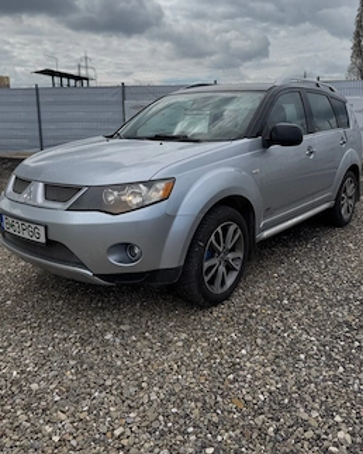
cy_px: 186
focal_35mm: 29
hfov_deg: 49.9
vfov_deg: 60.1
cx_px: 196
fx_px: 390
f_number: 1.78
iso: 80
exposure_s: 1/7937
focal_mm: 6.76
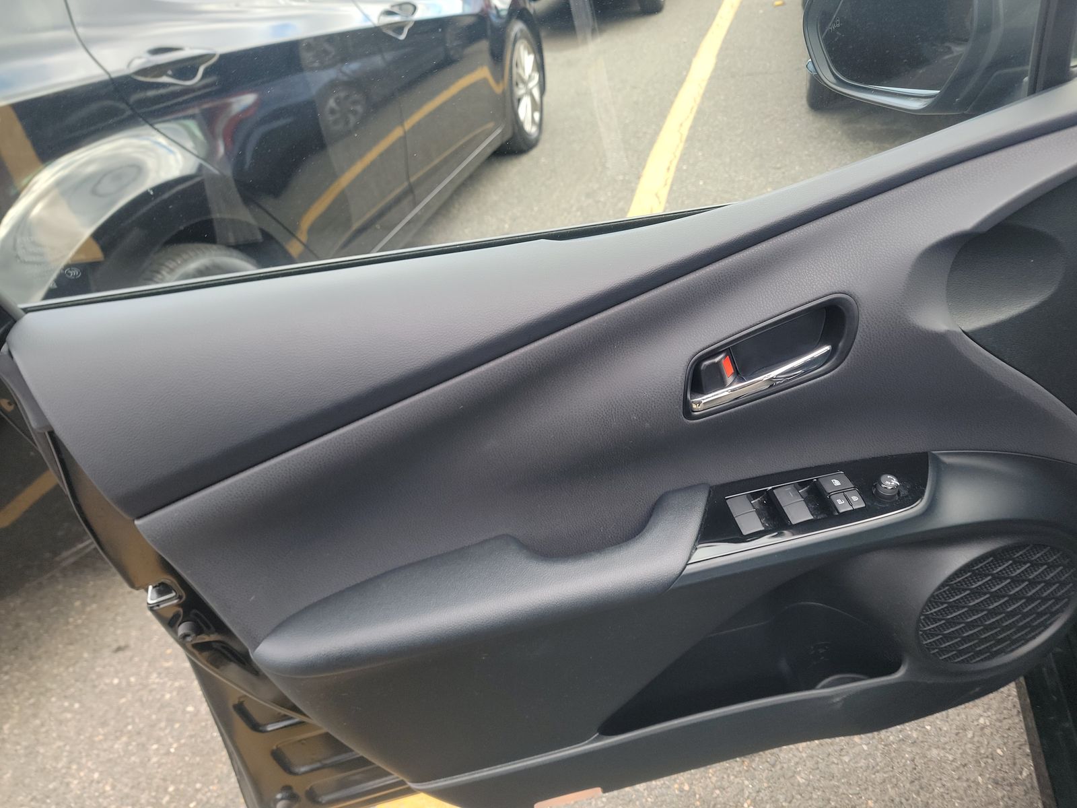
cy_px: 404
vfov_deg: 56.8
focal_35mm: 24
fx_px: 747
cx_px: 538
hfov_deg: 71.6
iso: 58
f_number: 1.8
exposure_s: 1/59
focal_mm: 6.7
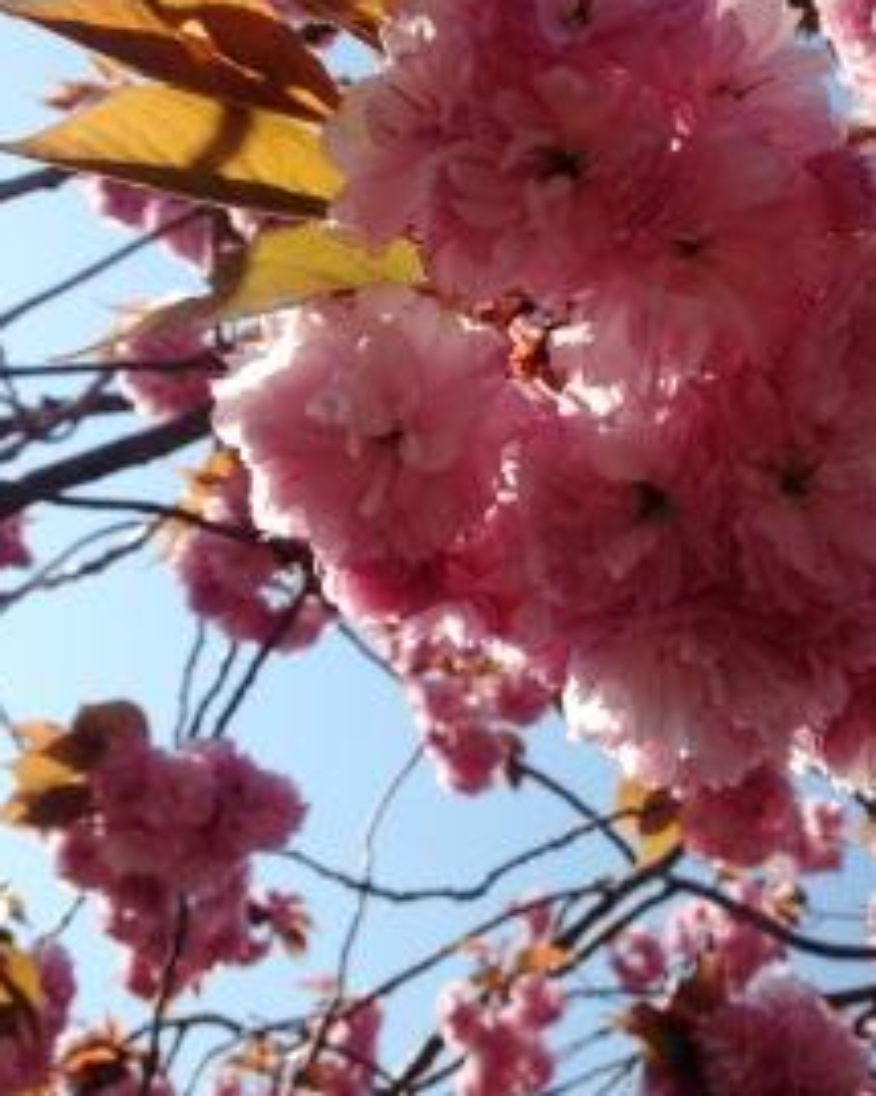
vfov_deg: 33.0
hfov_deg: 26.5
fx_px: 1848
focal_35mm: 57
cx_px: 599
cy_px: 477
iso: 50
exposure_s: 1/1416
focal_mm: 4.28
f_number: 2.4
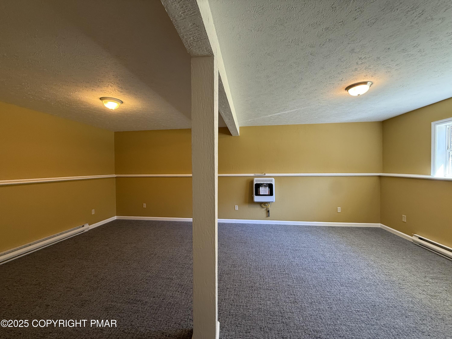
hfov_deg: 102.1
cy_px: 170
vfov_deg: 85.7
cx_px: 226
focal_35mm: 14
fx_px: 183
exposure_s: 1/60
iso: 200
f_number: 2.2
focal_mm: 2.22
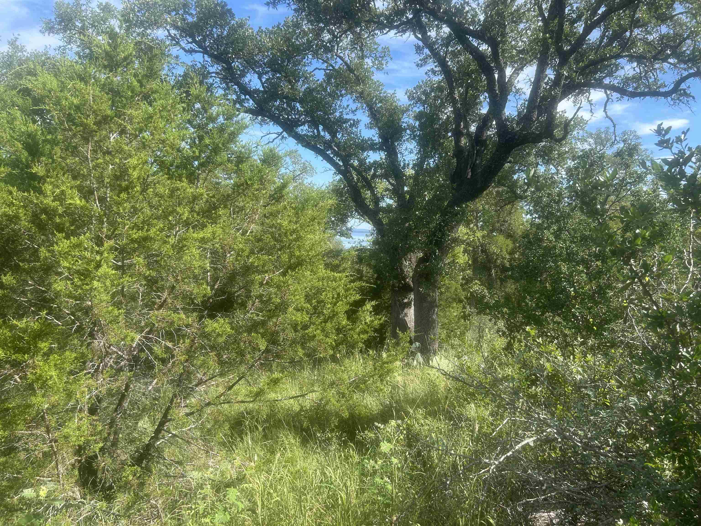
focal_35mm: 26
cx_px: 350
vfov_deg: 53.1
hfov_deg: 67.3
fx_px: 527
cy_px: 263
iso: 50
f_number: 1.5
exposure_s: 1/1511
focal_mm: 5.7
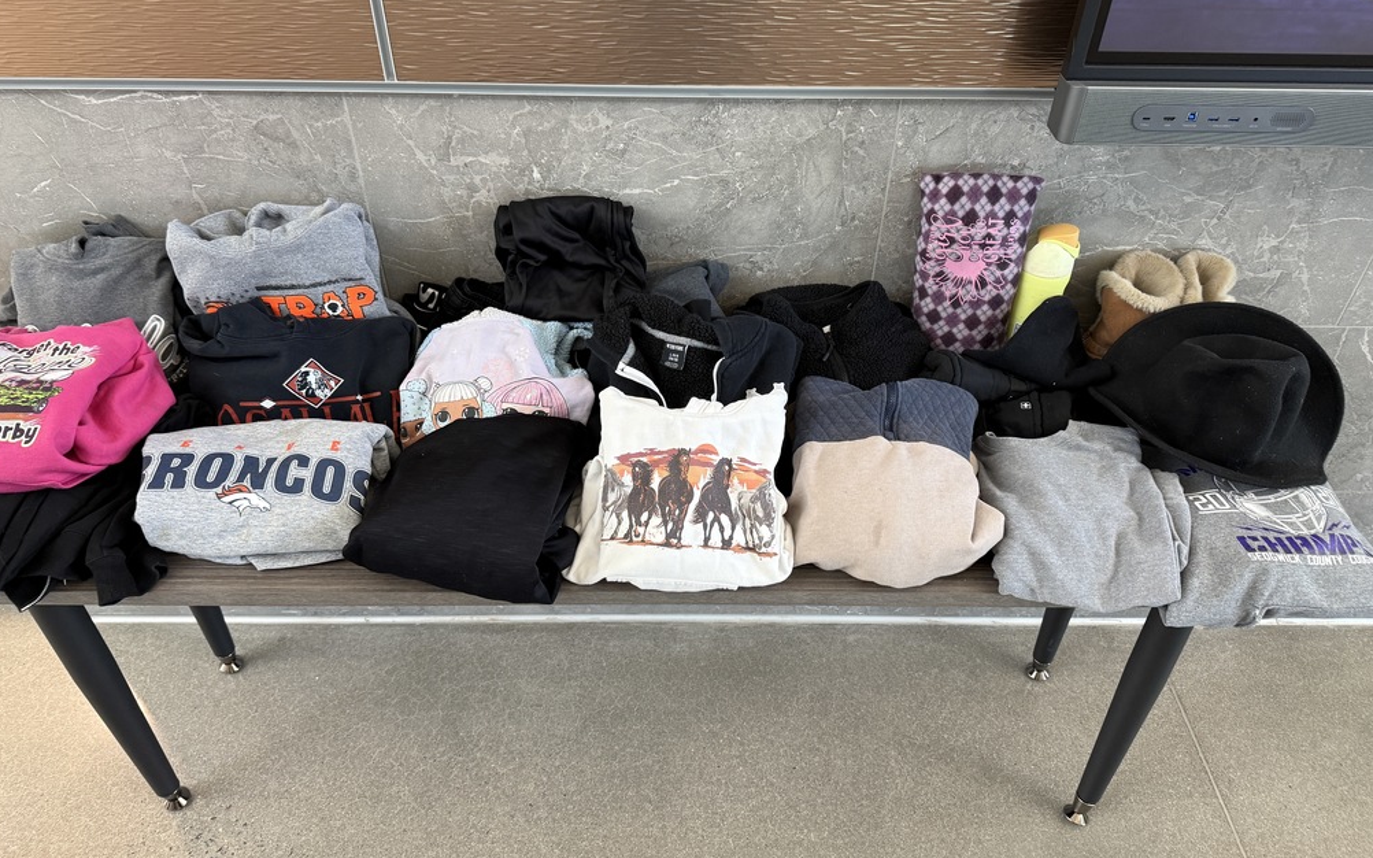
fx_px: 973
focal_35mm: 26
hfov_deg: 70.4
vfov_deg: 47.5
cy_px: 381
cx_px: 685
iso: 200
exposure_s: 1/63
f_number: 1.78
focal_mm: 6.76
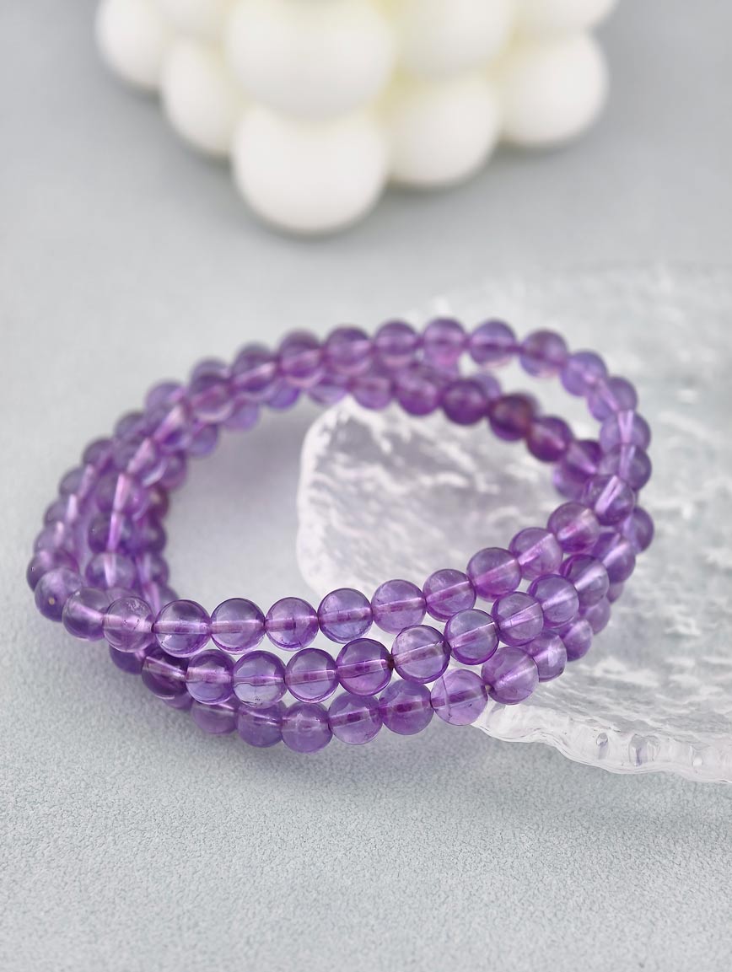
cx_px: 366
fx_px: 2391
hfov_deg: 17.4
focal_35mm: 85
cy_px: 486
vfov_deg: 23.0
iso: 125
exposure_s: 1/160
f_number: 2.67
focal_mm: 22.48
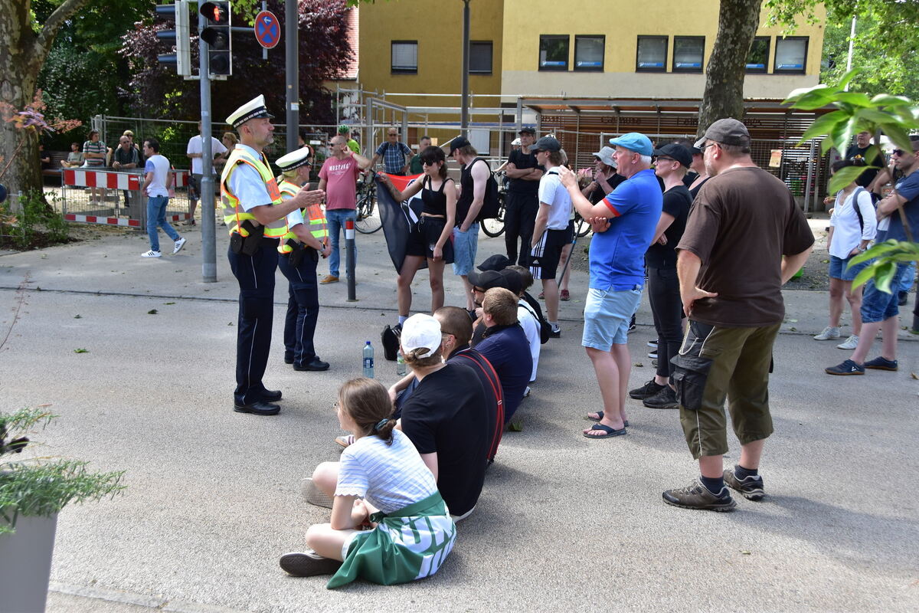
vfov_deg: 36.9
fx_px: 919
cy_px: 306
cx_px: 460
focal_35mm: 36
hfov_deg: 53.1
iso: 500
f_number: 5
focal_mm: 24
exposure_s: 1/320
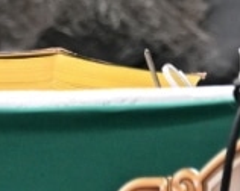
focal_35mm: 1461
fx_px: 10365
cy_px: -311
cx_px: 740
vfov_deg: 1.1
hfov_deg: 1.3
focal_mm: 160
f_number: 2.8
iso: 250
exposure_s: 1/250
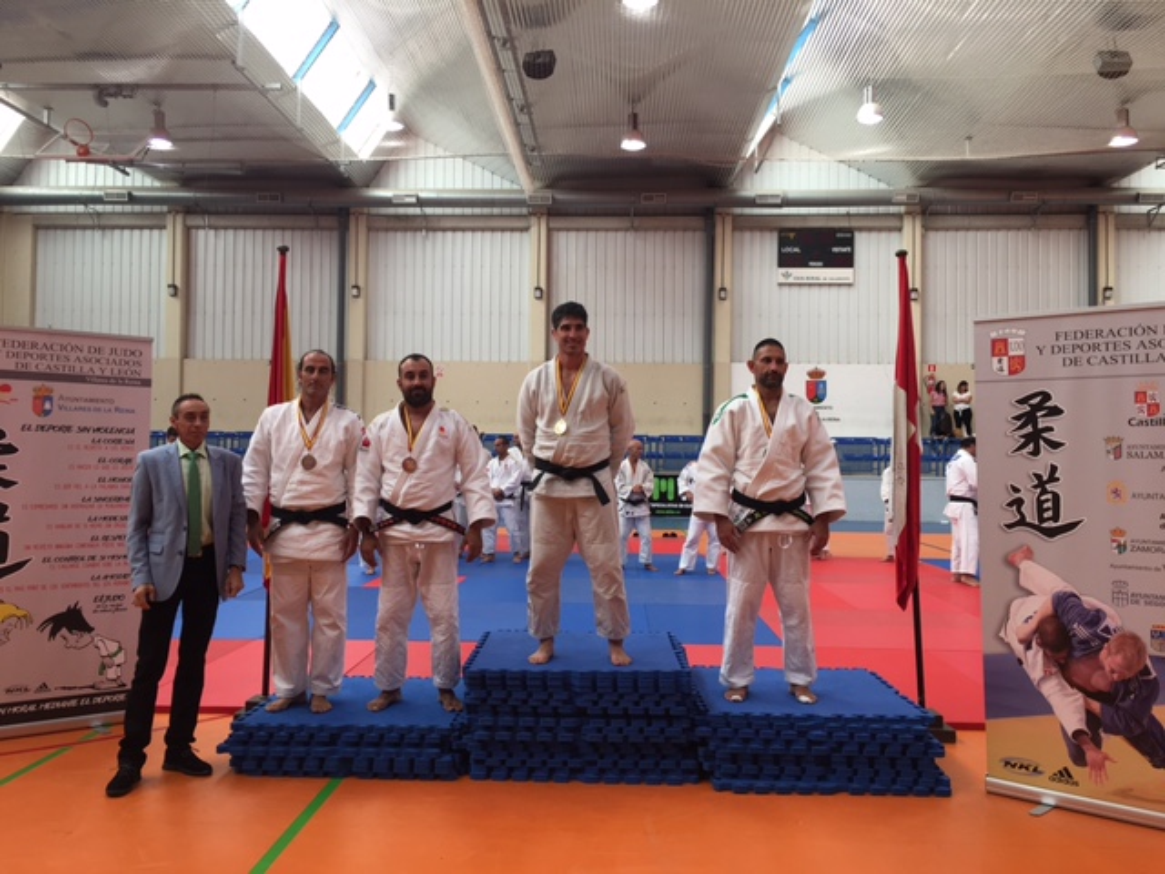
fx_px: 976
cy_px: 437
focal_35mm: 29
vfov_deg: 48.2
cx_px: 582
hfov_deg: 61.7
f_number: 2.2
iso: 32
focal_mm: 4.15
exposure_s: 1/50
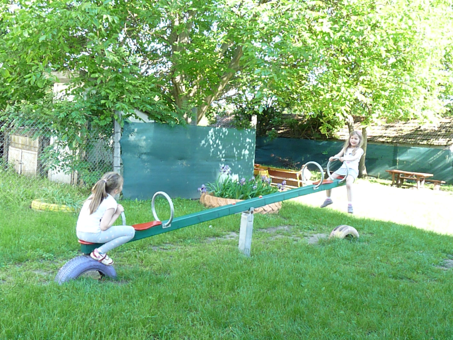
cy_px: 170
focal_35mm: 42
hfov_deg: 44.8
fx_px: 550
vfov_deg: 34.3
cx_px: 226
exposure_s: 1/250
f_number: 5
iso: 800
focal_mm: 7.4
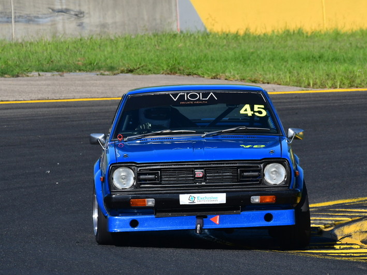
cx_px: 207
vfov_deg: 2.2
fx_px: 7261
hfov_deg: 2.9
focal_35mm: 685
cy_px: 138
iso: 500
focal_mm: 420
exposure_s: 1/640
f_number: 13
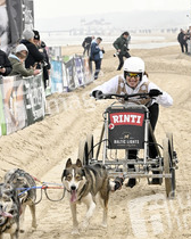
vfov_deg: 9.0
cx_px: 83
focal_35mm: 214
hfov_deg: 7.2
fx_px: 1512
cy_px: 154
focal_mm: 120
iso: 2500
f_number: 10
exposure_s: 1/1000
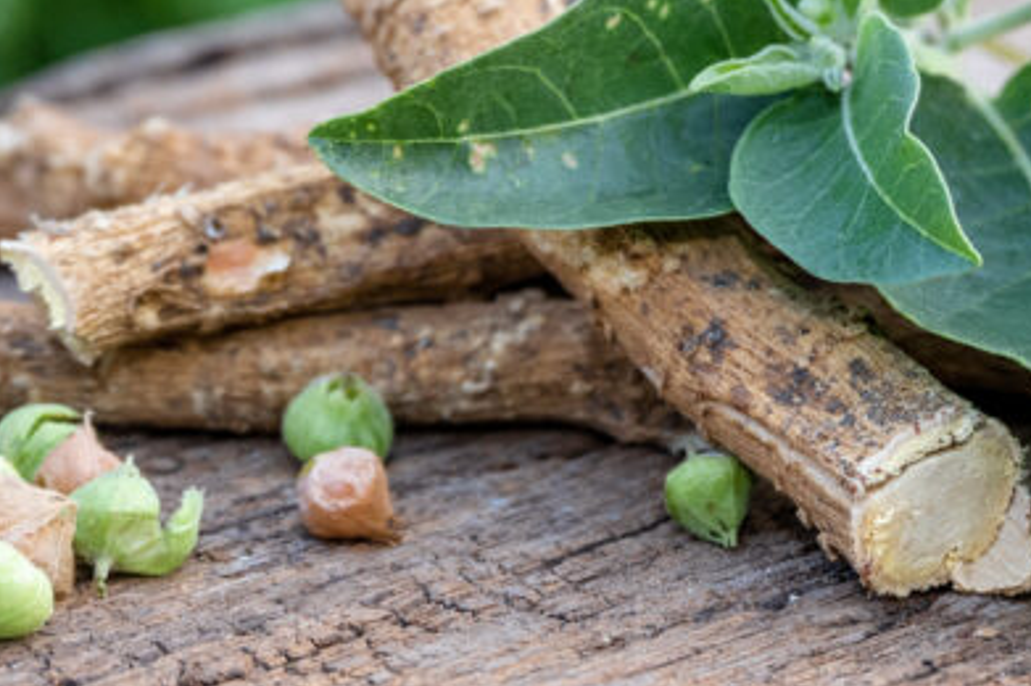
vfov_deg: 5.3
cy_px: 198
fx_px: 7354
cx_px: 920
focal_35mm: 257
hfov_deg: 8.0
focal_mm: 98
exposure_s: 1/125
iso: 125
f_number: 6.3
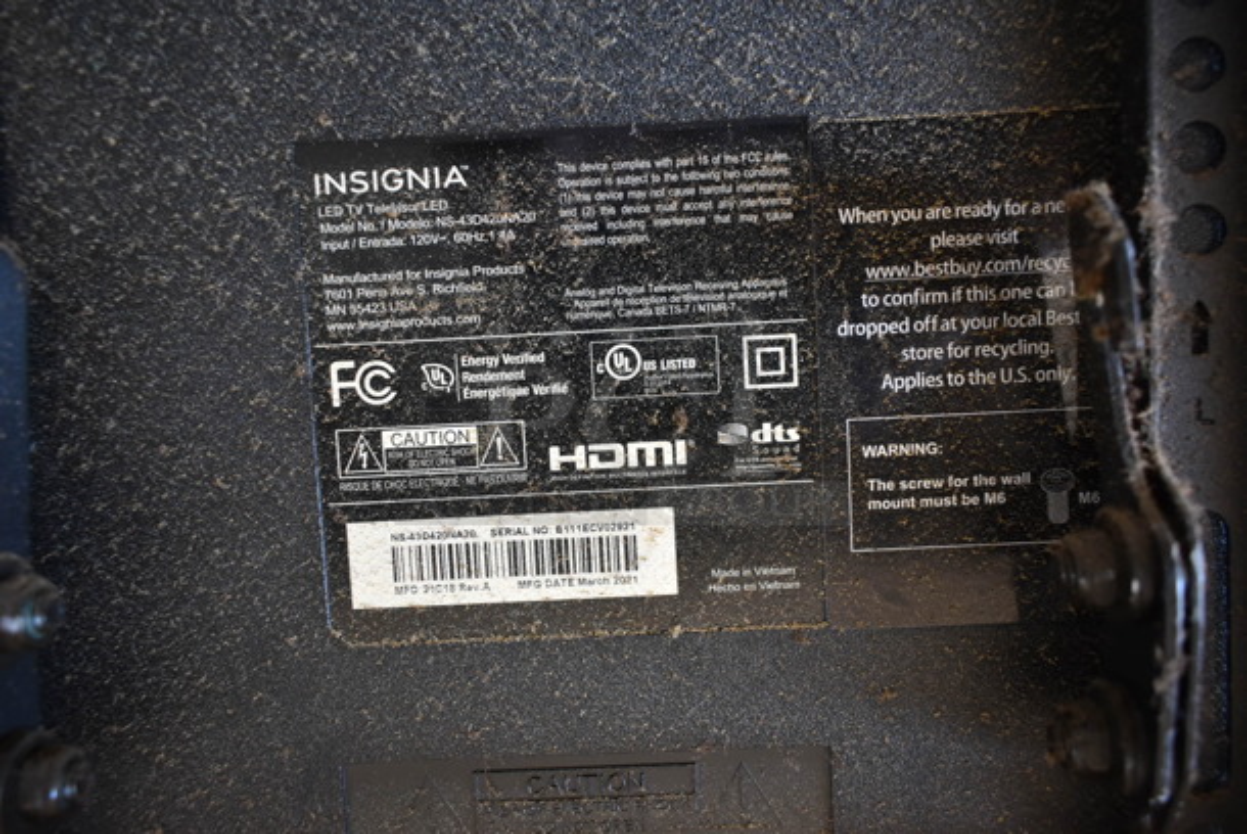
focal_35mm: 27
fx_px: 936
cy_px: 417
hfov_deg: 67.3
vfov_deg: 48.0
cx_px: 624
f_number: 3.5
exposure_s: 1/30
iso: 640
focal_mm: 18
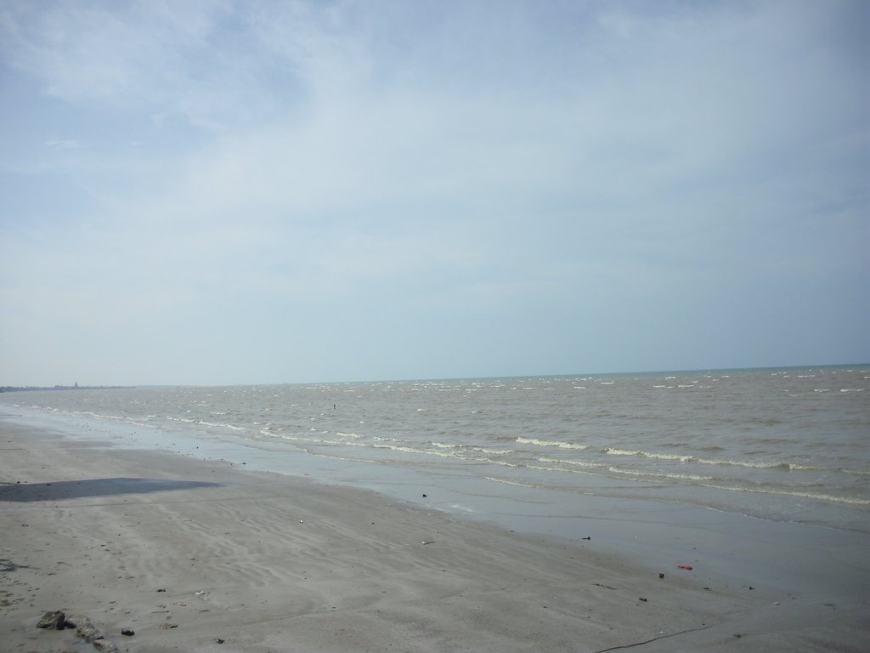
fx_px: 955
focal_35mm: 38
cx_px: 435
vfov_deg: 37.7
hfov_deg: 49.0
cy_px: 326
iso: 100
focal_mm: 6.2
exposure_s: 1/500
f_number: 8
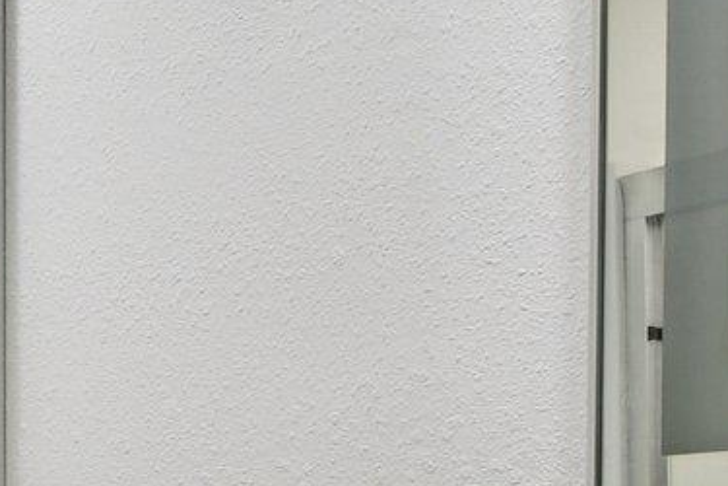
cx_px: -520
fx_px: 1658
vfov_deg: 16.2
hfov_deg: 19.6
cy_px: 524
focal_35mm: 82
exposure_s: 1/30
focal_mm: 10
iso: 400
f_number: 8
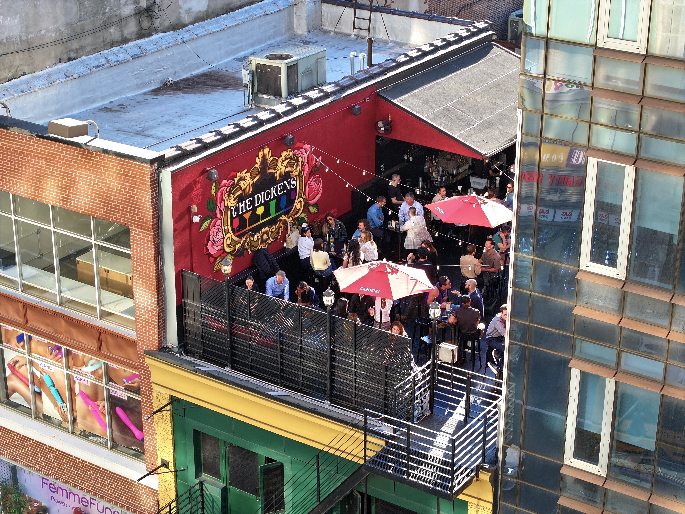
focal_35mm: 70
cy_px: 257
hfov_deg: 27.8
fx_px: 1385
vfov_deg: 21.0
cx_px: 342
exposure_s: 1/200
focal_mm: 19.35
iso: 160
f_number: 2.8
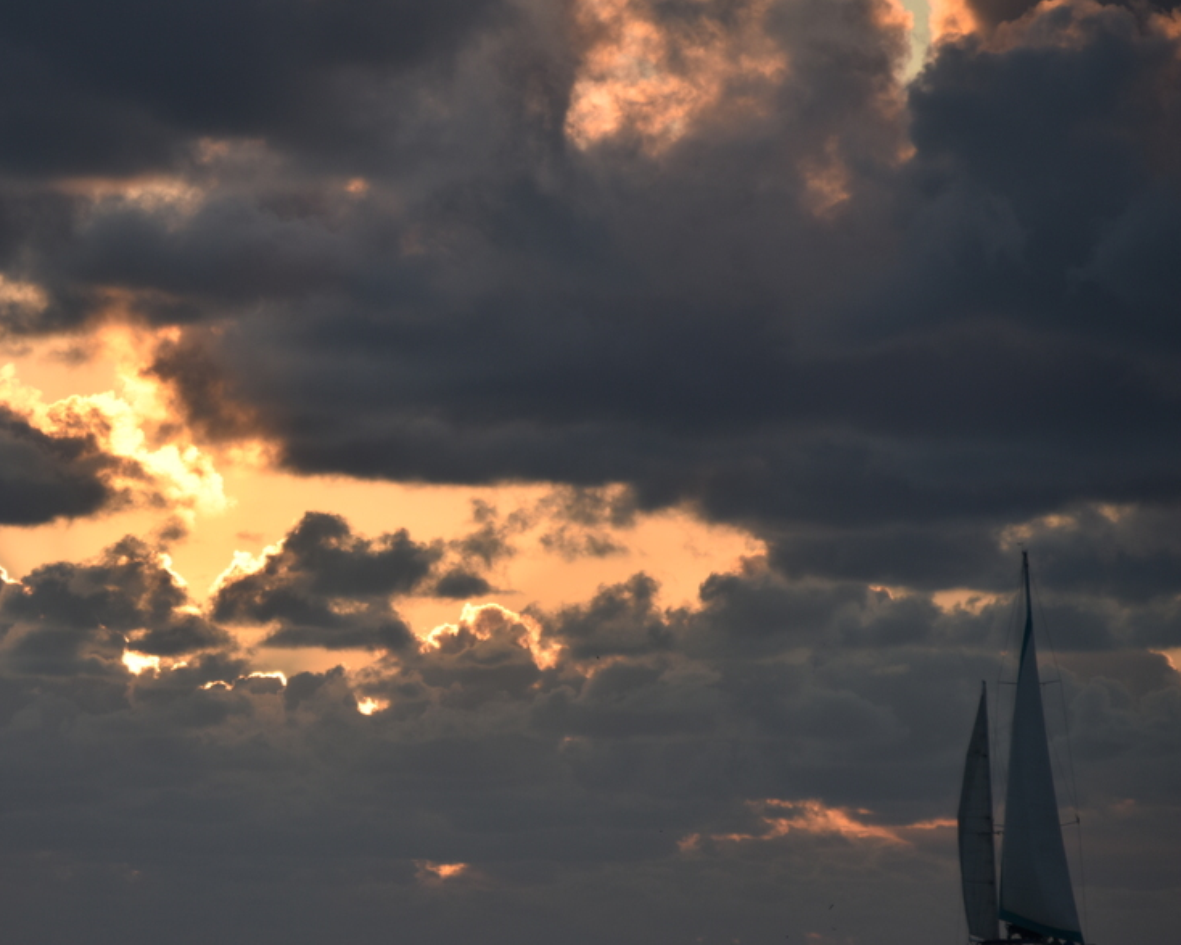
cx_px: 286
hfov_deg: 6.2
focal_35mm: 311
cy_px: 602
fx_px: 10869
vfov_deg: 5.0
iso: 160
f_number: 5.6
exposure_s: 1/400
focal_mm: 190
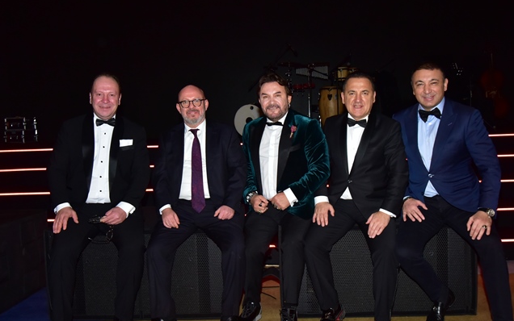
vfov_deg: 31.3
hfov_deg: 48.2
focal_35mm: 41
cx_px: 265
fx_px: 575
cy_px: 167
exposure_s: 1/125
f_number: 4.5
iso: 1250
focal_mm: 32
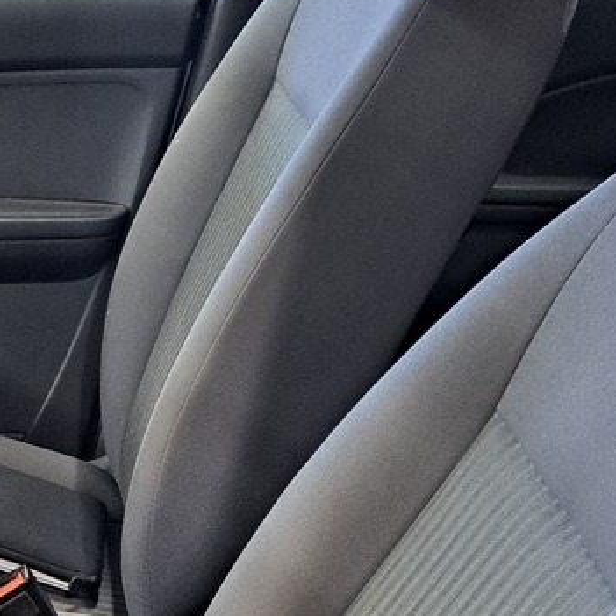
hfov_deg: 18.8
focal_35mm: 87
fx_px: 1752
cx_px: -144
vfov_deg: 18.1
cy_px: 879
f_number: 1.8
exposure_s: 1/33
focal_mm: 5.23
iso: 320
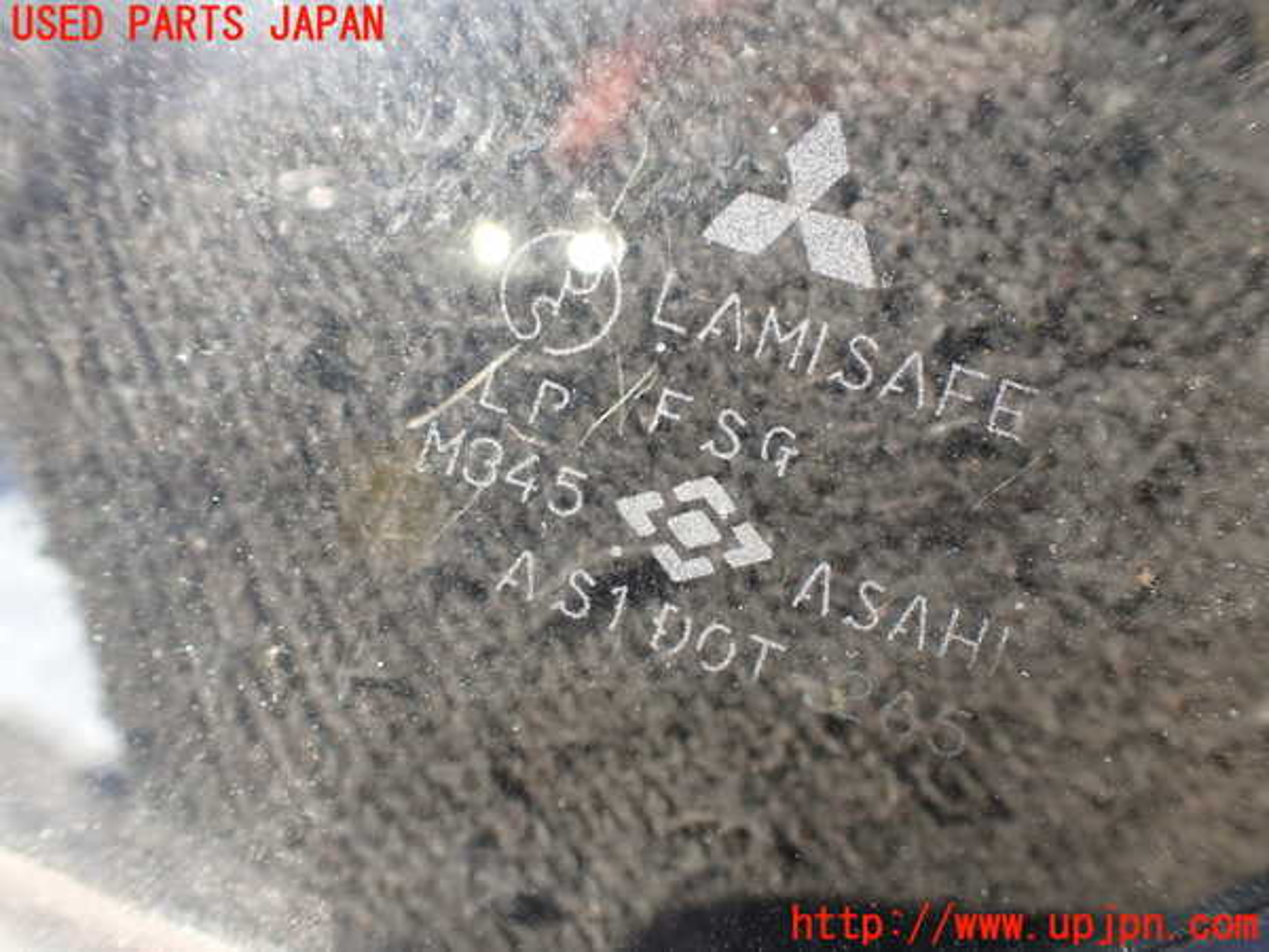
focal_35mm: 30
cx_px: 634
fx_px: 1100
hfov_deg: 60.0
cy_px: 476
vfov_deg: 46.8
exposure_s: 1/160
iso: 100
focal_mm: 5.4
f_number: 3.2
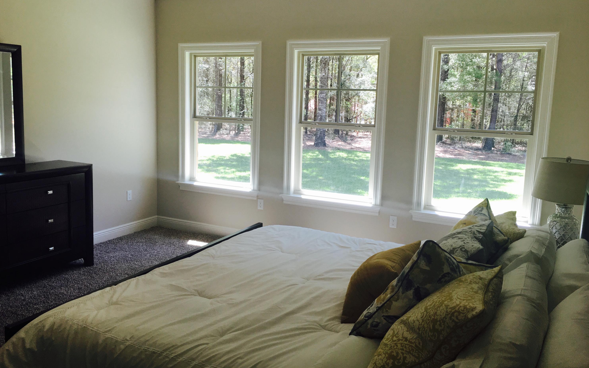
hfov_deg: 61.2
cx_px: 294
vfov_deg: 40.6
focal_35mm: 31
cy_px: 172
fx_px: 498
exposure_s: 1/120
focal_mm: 4.15
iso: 50
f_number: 2.2
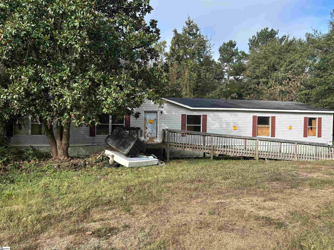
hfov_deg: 67.3
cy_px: 125
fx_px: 251
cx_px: 167
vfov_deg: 53.1
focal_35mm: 26
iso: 50
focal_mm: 5.7
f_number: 1.5
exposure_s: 1/1238
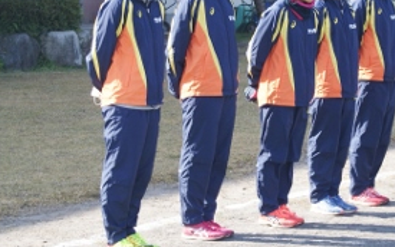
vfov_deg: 9.5
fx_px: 1484
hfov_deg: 15.1
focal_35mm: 138
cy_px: 69
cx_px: 296
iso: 100
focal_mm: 55
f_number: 6.3
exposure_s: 1/125
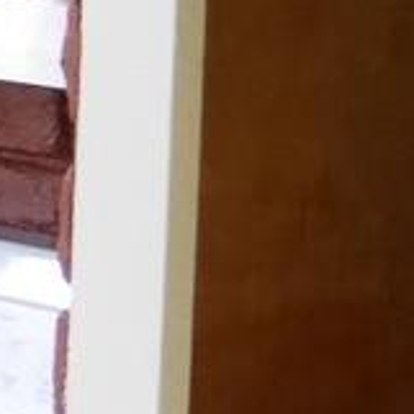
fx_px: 2733
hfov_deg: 7.6
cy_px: 139
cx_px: -797
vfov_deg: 8.7
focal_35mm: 202
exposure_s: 1/60
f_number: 3.5
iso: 2000
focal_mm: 12
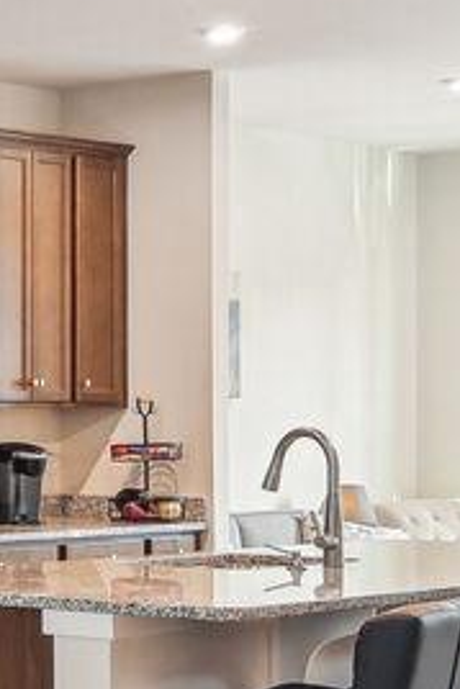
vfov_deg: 19.8
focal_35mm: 103
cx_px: -869
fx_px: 1971
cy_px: 452
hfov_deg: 10.2
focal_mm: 16
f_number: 8
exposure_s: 1/4
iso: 200
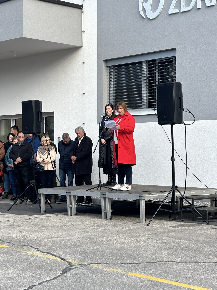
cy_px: 145
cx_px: 108
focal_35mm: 77
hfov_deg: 19.1
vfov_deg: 25.3
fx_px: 644
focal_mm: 9
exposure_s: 1/146
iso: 32
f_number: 2.8
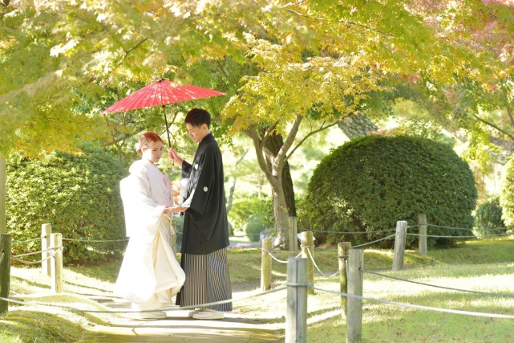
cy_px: 132
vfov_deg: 10.5
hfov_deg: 15.7
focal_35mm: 131
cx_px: 235
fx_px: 1870
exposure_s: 1/160
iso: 320
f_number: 4.5
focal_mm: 105
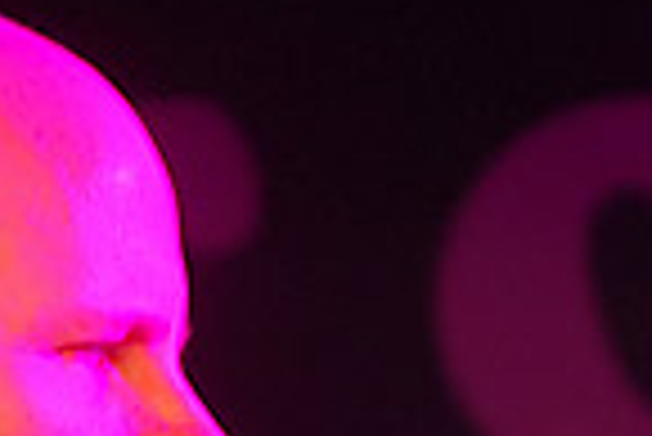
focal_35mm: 1047
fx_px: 18973
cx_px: 130
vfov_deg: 1.3
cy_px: 1061
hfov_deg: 2.0
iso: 500
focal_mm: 135
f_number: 3.2
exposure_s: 1/40
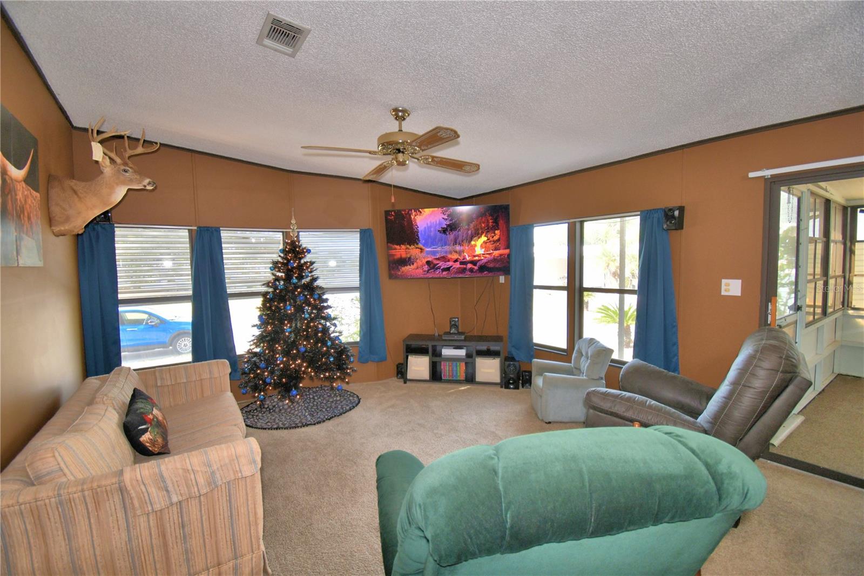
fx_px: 360
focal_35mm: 15
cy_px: 288
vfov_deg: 77.3
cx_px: 432
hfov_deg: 100.4
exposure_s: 1/50
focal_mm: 10
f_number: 4.5
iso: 200
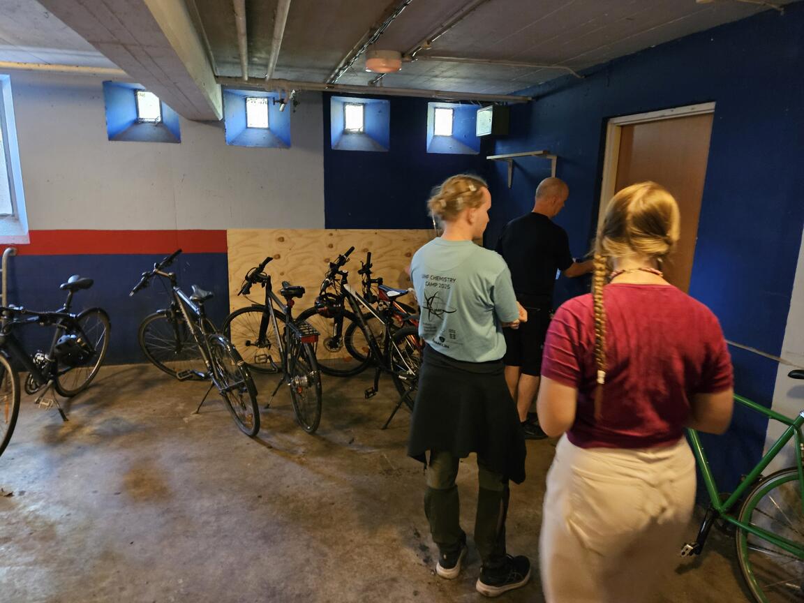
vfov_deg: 58.9
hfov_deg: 73.9
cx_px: 402
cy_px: 302
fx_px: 534
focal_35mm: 23
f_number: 1.8
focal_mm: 5.4
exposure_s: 1/25
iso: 1000
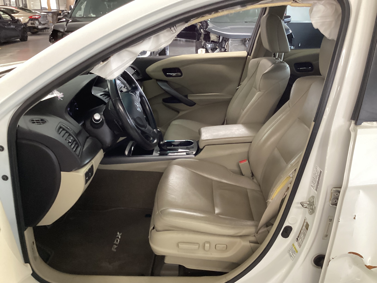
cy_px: 142
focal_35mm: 31
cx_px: 188
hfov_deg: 58.4
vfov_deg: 45.4
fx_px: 338
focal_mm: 3.3
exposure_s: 1/33
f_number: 2.4
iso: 250
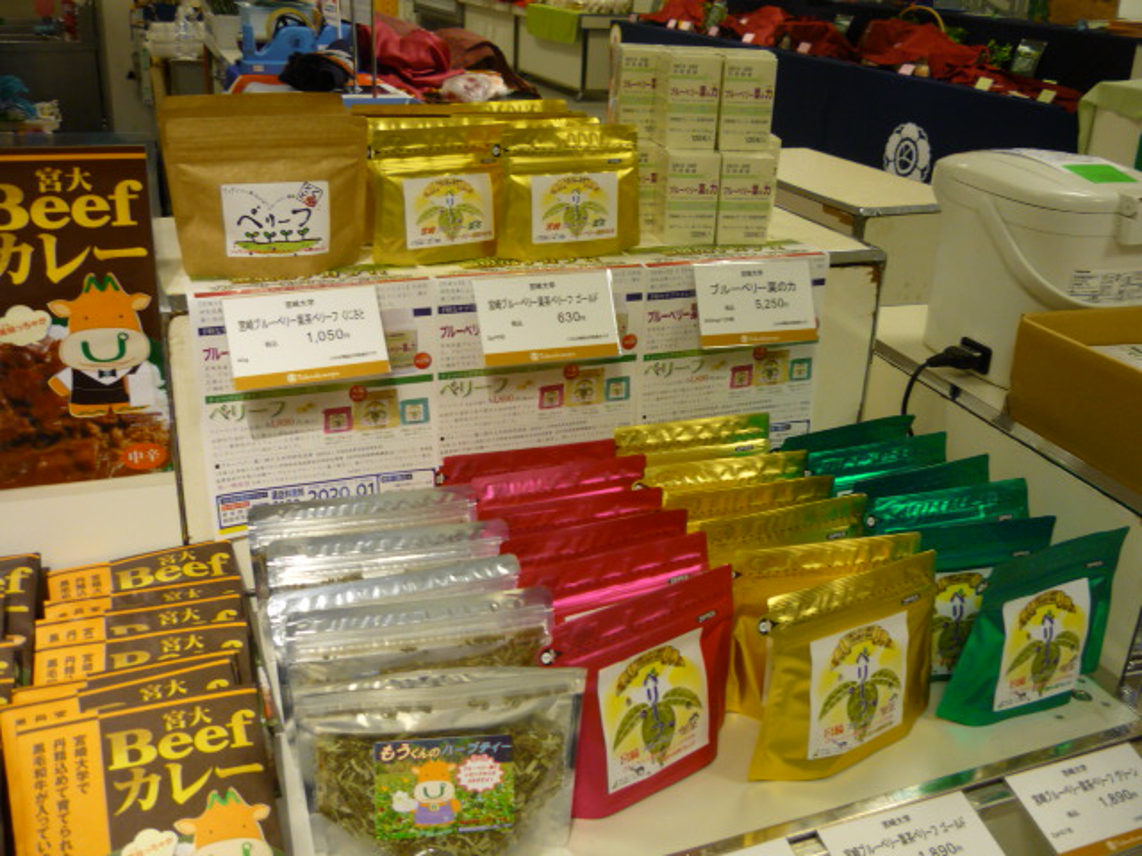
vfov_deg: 42.9
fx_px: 1089
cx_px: 571
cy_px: 428
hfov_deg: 55.4
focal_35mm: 33
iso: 100
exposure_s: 1/40
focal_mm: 5.5
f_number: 2.8
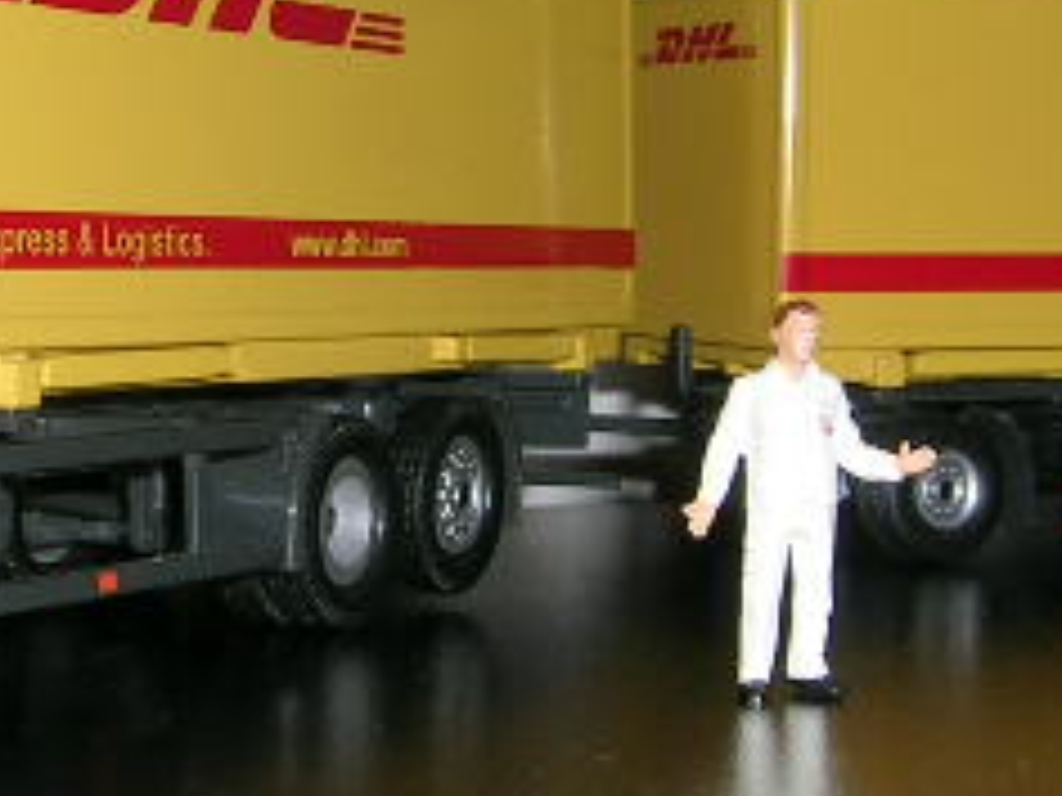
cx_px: 333
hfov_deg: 20.6
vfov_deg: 15.6
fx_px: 2915
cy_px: 328
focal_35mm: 95
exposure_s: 1/60.1
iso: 50
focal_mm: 5.4
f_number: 4.8
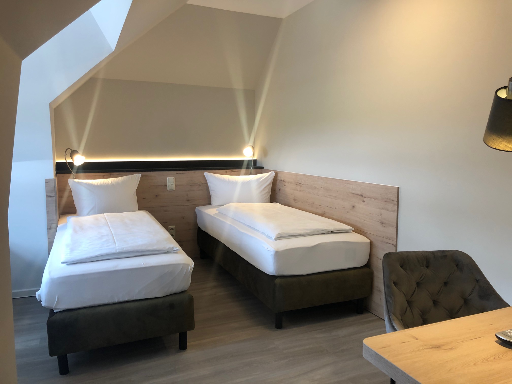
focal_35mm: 28
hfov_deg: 63.4
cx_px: 256
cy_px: 192
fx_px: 414
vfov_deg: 49.7
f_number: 1.8
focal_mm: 4
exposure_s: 1/30
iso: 32
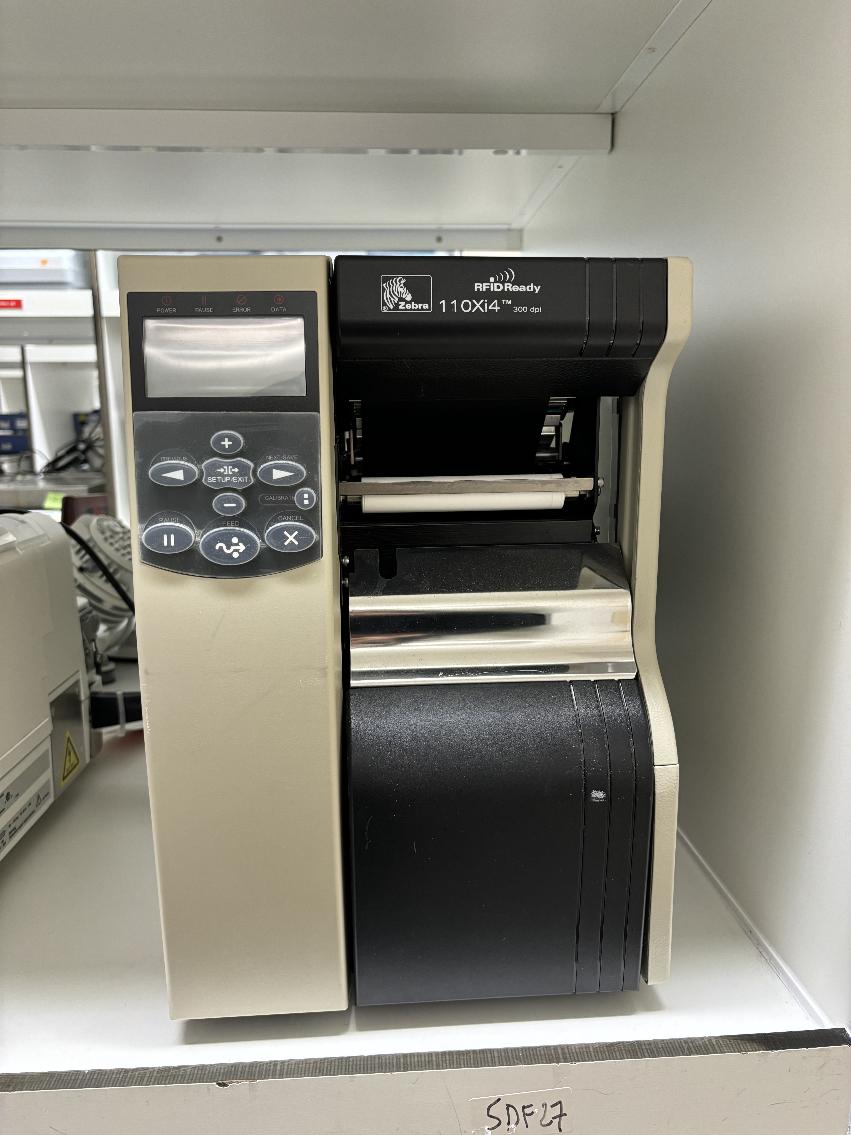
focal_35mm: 26
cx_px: 426
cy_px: 568
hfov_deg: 53.1
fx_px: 852
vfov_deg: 67.3
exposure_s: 1/50
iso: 160
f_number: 1.6
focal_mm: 5.96
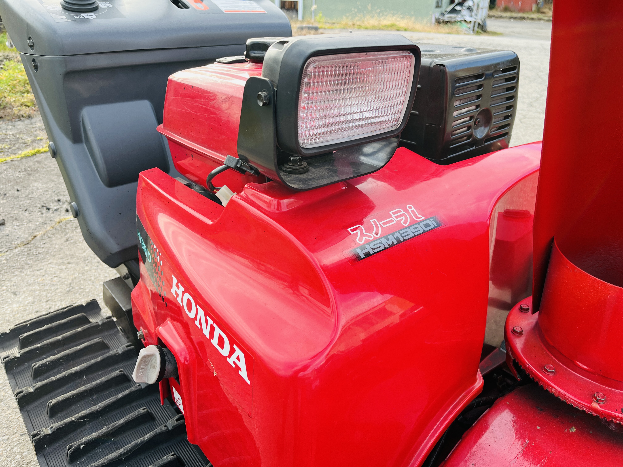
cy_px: 234
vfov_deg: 53.1
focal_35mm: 26
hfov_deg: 67.3
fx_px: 468
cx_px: 312
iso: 40
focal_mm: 5.1
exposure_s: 1/278
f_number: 1.6
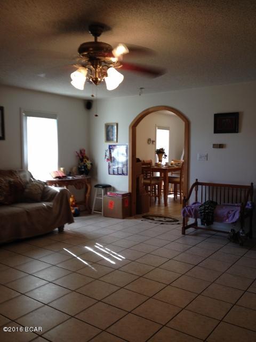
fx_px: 345
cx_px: 128
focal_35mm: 35
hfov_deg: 40.7
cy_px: 171
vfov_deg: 52.6
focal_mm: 4.28
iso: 50
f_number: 2.4
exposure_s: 1/30
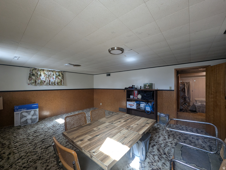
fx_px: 85
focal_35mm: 13
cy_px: 85
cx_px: 113
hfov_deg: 106.1
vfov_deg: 90.1
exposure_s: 1/23.8
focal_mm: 1.95
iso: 59
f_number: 2.2
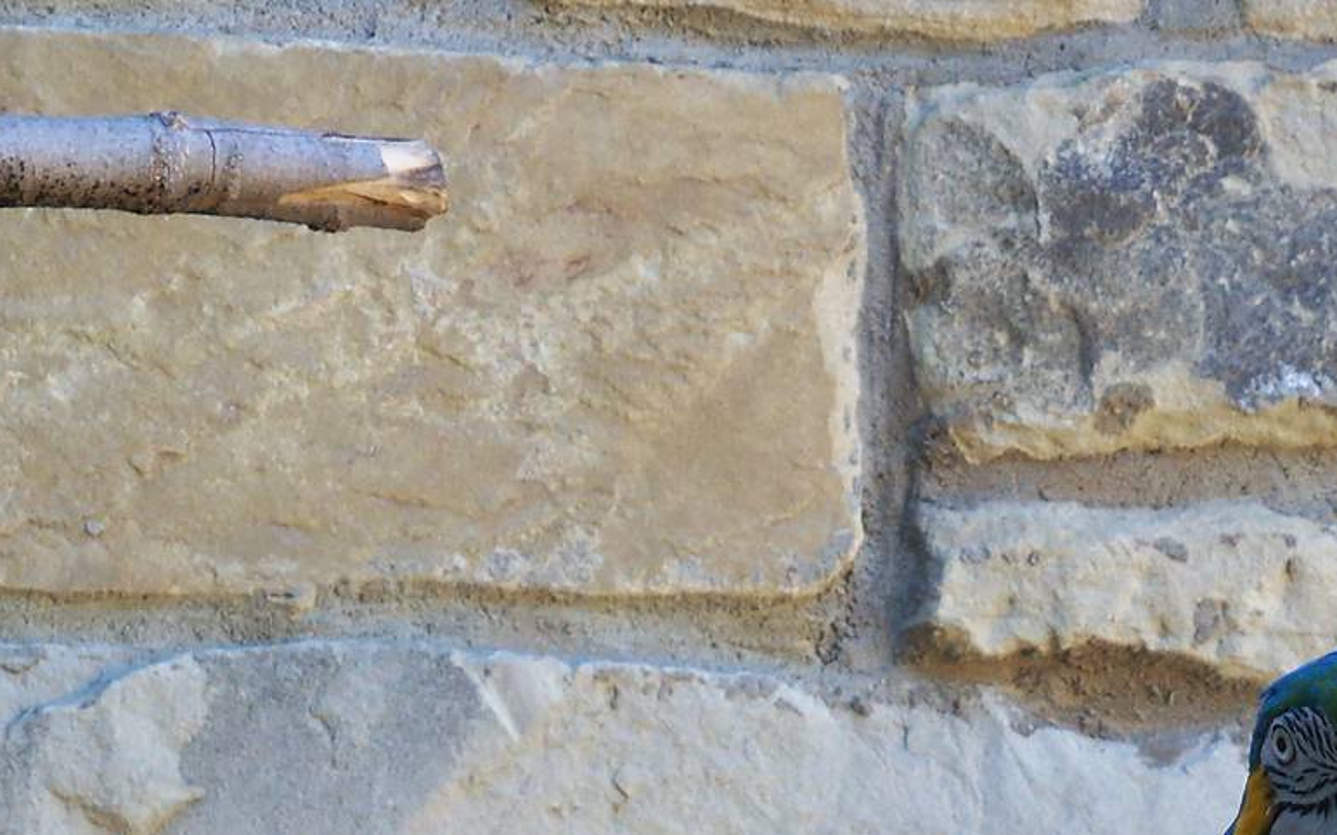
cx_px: 1103
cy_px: 1012
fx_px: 8487
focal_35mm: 233
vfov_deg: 5.6
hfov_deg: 9.0
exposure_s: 1/40
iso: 100
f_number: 4.2
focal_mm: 18.8
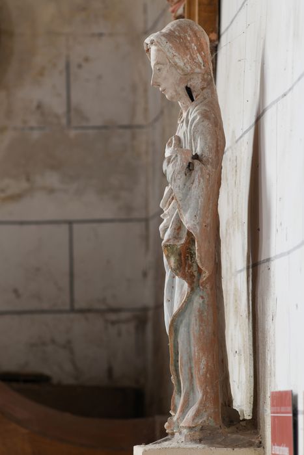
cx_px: 152
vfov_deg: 11.4
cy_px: 228
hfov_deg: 7.6
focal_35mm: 180
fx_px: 2279
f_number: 6.3
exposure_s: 2.5
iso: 64
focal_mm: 180
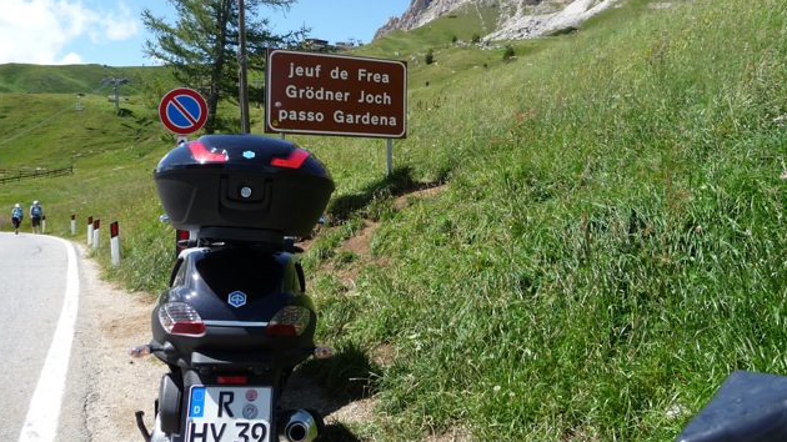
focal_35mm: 31
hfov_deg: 62.6
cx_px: 392
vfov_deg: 37.5
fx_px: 647
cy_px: 169
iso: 100
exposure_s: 1/640
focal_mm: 4.7
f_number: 3.3
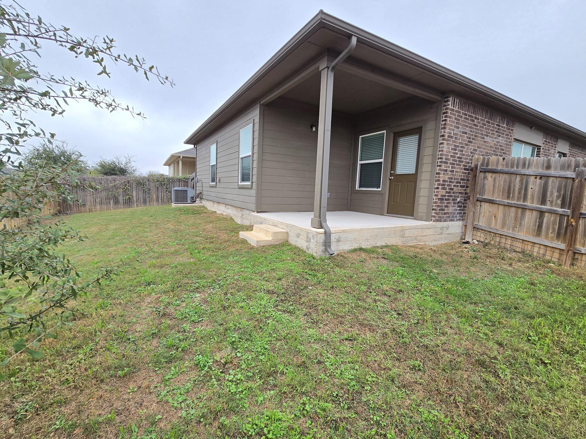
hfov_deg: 102.0
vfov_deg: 85.7
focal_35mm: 14
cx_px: 283
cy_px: 216
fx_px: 237
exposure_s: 1/127
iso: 50
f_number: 2.2
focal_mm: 2.2
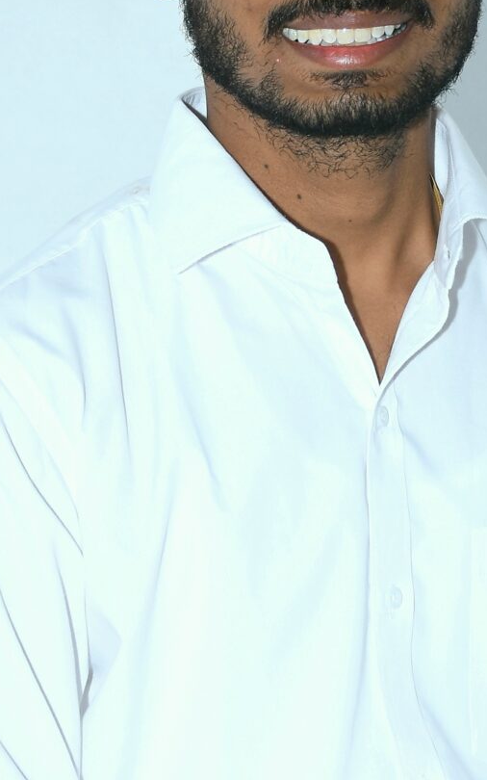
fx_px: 4312
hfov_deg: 6.5
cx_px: 421
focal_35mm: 203
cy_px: 288
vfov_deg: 10.3
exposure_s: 1/125
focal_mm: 42
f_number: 5.6
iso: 250
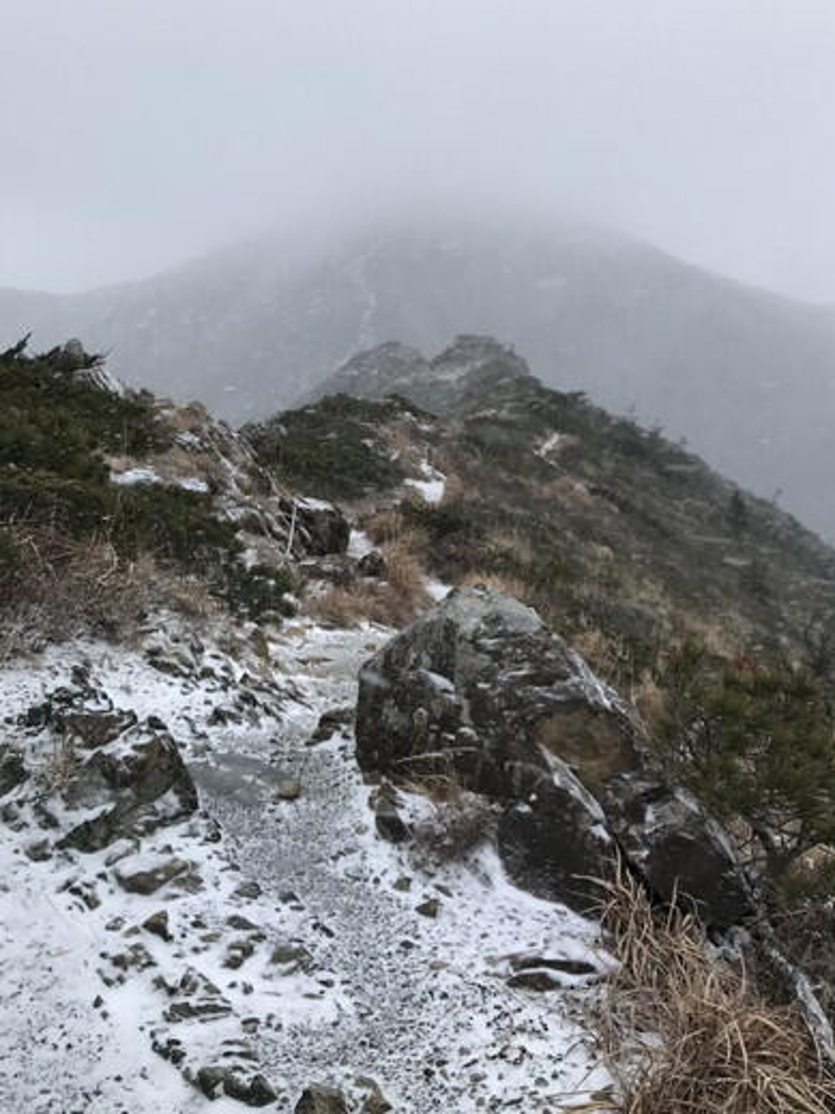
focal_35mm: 36
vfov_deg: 51.3
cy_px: 508
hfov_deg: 39.6
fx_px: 1158
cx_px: 365
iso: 20
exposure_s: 1/471
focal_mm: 3.99
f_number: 1.8
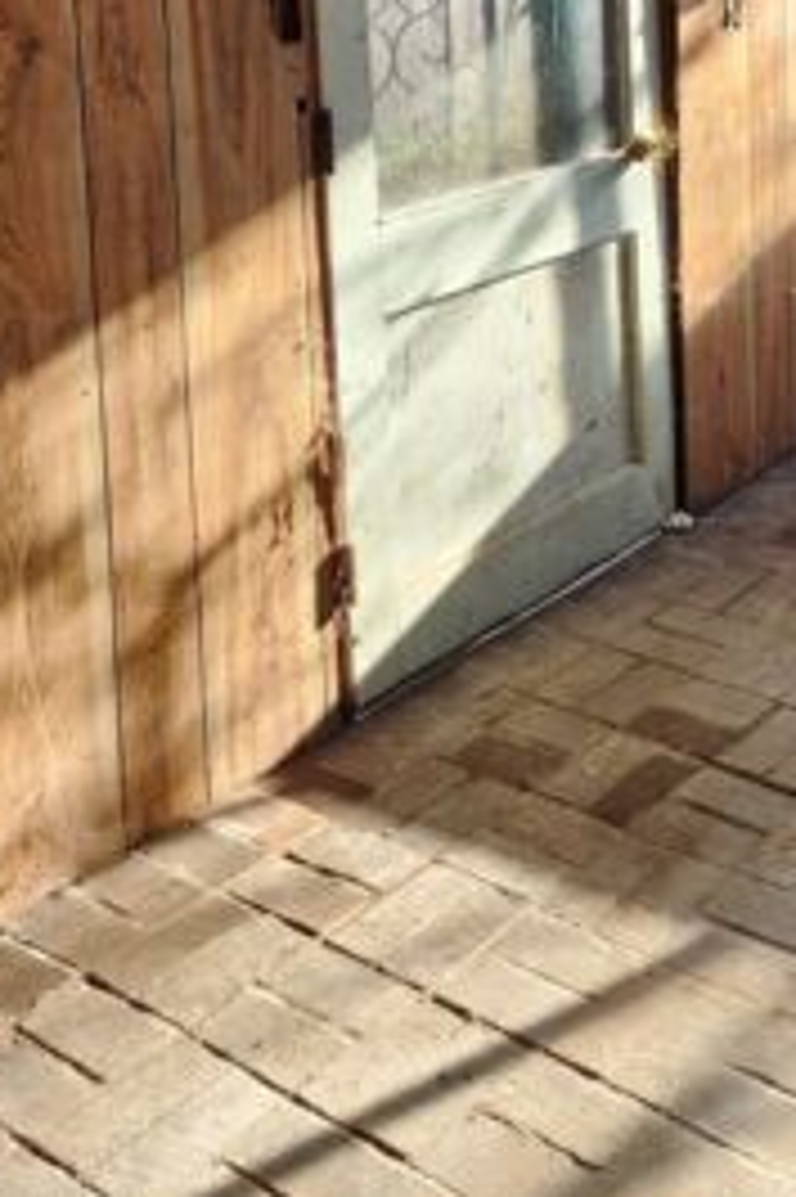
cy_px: 11
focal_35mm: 48
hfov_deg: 26.3
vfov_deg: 37.0
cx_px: 832
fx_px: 1594
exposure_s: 1/180
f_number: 1.8
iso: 32
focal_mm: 5.4
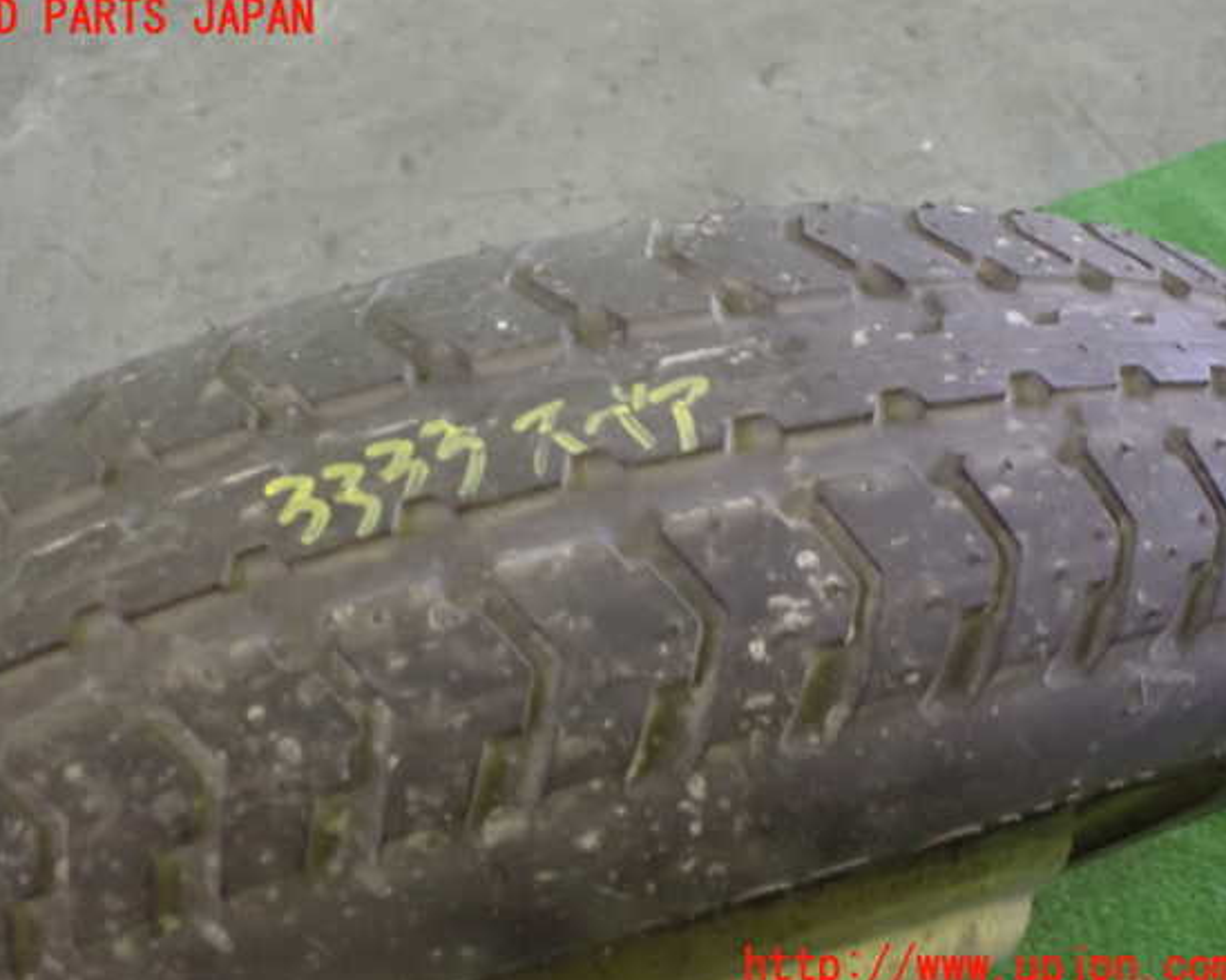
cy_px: 493
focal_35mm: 32
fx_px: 1161
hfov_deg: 55.6
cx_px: 578
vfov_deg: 45.8
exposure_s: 1/30
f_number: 2.3
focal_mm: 5.4
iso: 1250
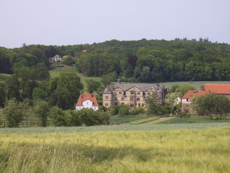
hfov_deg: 22.3
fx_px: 585
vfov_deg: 16.8
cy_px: 86
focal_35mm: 88
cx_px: 115
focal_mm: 14.6
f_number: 7
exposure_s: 1/160
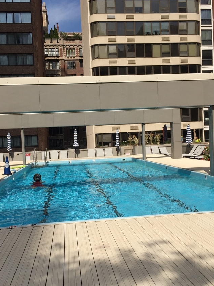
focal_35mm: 37
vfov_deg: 50.1
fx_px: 305
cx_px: 101
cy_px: 146
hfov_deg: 38.7
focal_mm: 4.15
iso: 32
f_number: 2.2
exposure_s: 1/4405
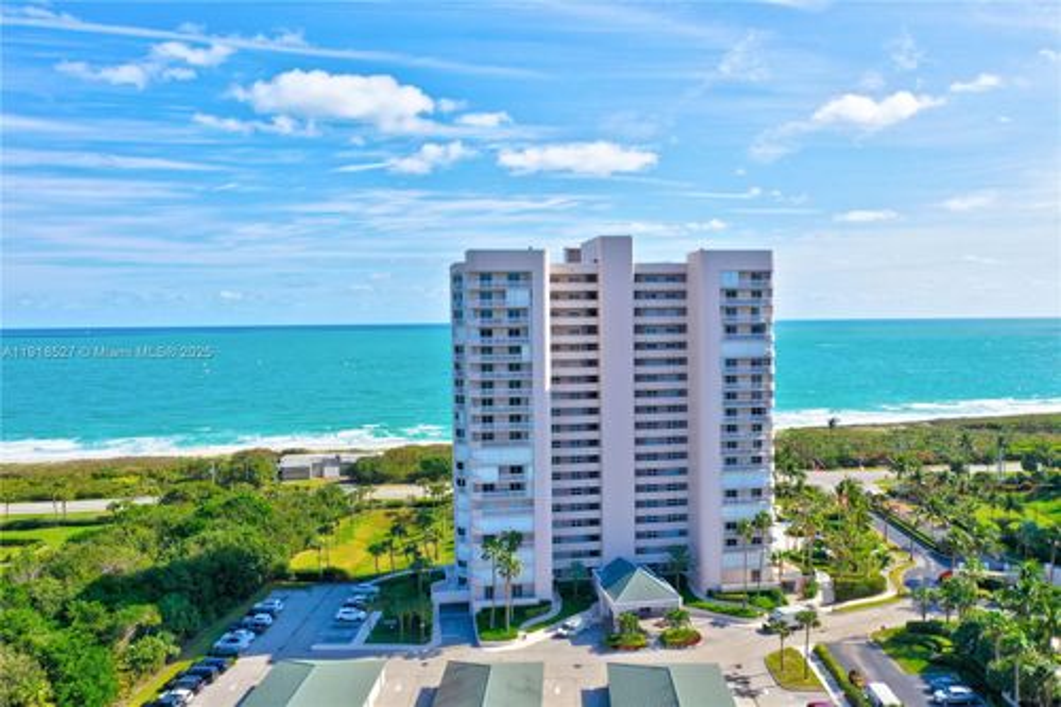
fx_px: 825
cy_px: 354
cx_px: 530
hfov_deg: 65.5
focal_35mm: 28
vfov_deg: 46.4
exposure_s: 1/320
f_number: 8
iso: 100
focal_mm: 10.3
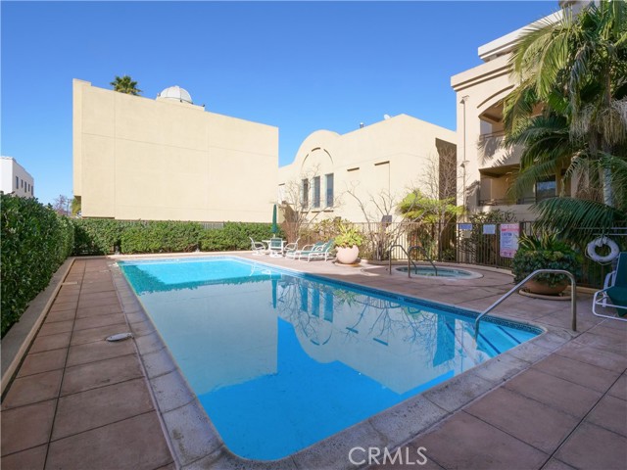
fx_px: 290
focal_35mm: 16
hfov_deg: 94.5
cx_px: 314
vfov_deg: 78.1
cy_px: 235
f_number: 11
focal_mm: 8
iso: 250
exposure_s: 1/200
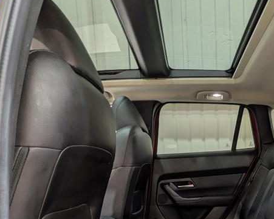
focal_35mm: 31
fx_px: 251
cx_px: 208
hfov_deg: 54.3
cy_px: 206
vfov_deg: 42.4
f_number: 2.2
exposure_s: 1/25
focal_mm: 1.83
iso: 135
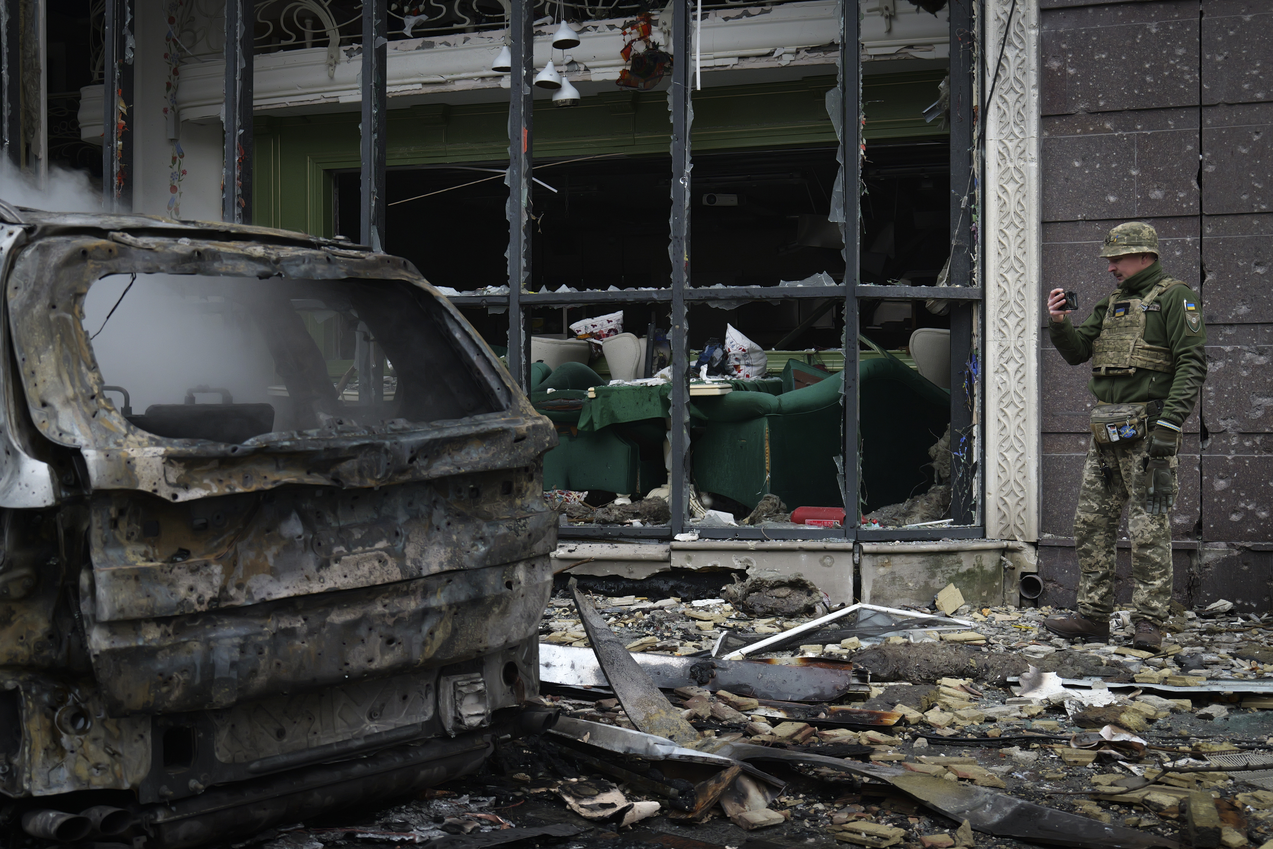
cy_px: 424
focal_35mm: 47
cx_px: 636
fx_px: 1662
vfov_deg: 28.6
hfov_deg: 41.9
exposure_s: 1/250
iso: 1600
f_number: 5.1
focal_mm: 47
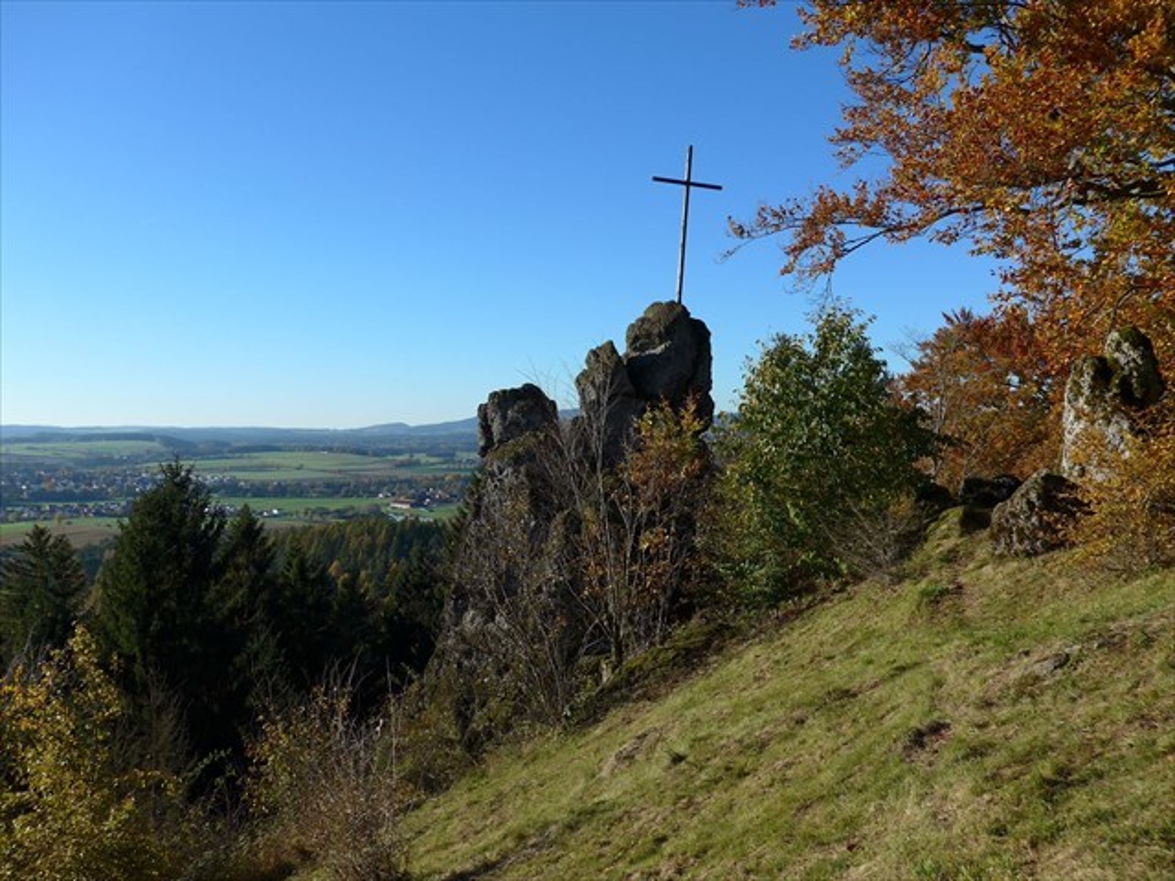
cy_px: 440
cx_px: 588
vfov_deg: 48.2
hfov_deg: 61.7
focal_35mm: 29
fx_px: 984
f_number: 2.8
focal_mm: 6
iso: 80
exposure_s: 1/1000
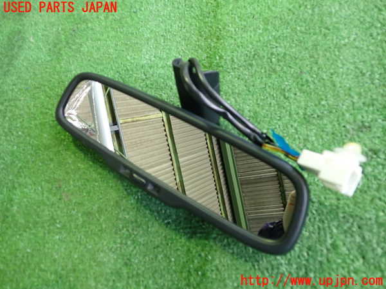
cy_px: 144
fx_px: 335
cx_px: 193
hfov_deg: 60.0
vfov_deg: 46.8
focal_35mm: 30
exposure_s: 1/30
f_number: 2.3
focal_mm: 5.4
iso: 400
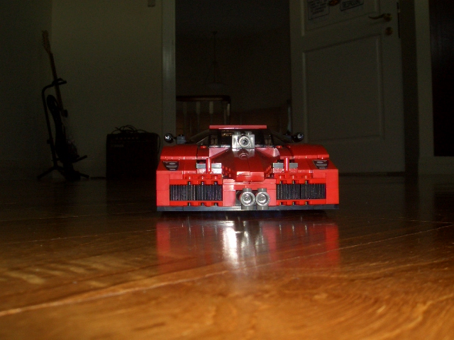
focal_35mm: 36
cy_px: 170
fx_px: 472
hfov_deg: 51.4
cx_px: 227
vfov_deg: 39.7
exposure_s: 1/40
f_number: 4
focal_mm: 4.8
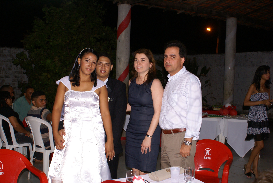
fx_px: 319
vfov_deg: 32.0
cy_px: 92
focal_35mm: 42
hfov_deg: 46.3
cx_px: 136
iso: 400
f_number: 4.5
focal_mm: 28
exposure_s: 1/60
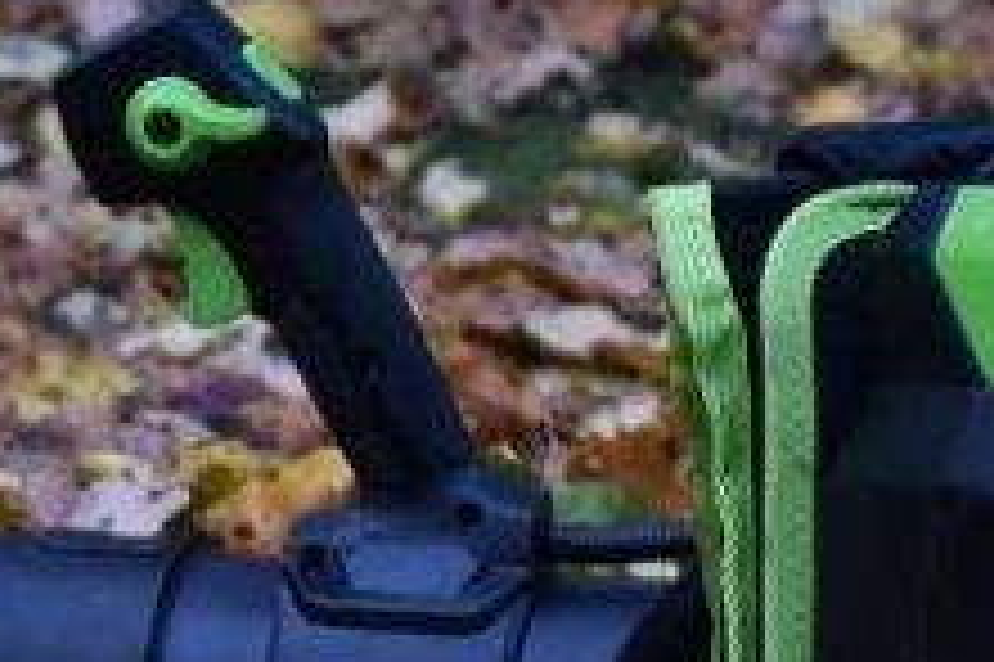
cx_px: 540
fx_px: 4966
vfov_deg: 7.5
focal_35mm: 180
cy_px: 959
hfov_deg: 11.4
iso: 3600
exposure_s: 1/60
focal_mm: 34
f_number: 3.8
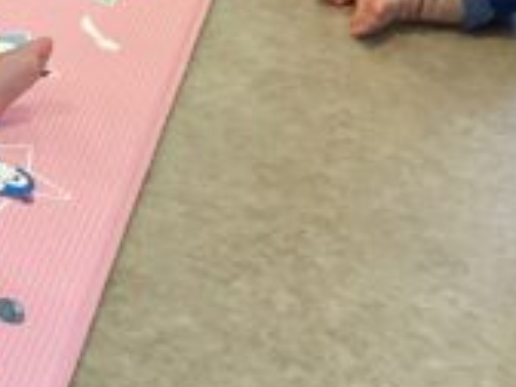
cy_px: -184
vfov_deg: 10.1
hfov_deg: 12.6
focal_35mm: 142
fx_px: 2117
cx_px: -436
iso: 125
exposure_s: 1/60
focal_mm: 3.3
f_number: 2.4
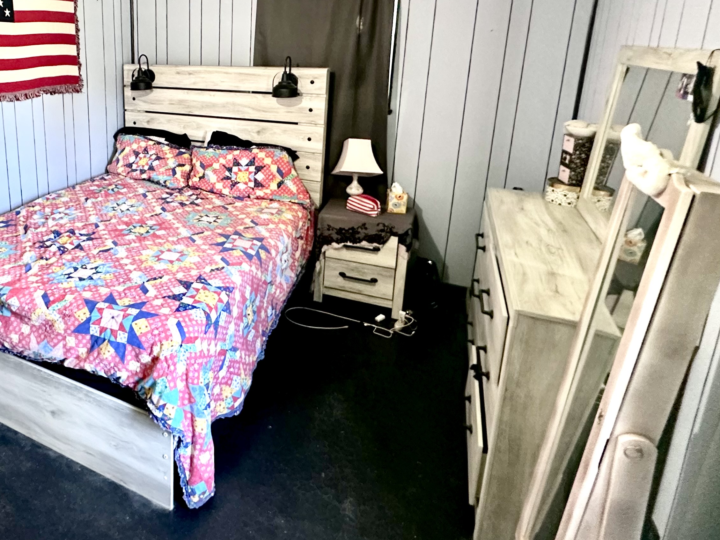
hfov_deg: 65.1
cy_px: 159
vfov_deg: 53.2
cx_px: 178
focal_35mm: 25
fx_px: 520
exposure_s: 1/60
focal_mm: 2.22
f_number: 2.2
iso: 400
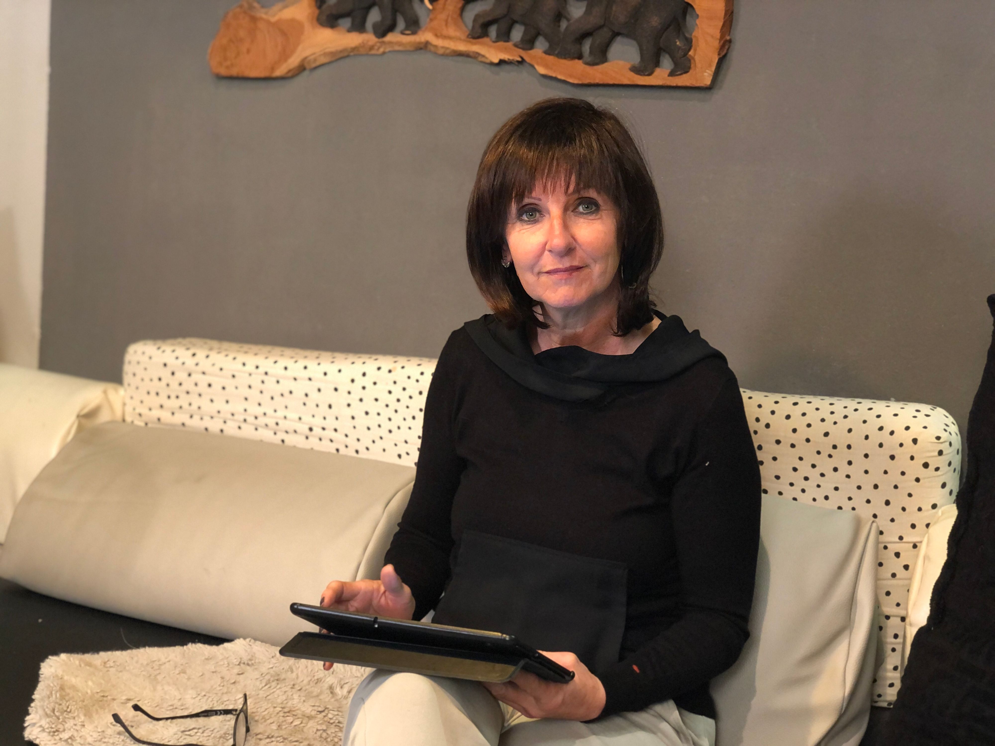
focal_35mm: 52
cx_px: 498
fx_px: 1495
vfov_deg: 28.0
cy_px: 373
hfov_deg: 36.8
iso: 160
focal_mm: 6
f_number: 2.4
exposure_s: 1/13
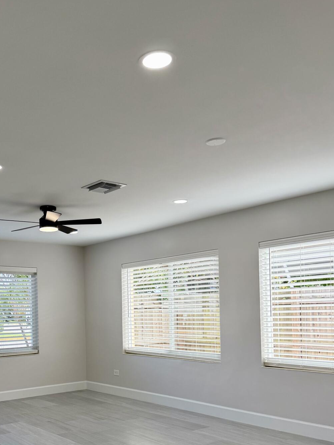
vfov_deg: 50.1
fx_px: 463
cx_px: 93
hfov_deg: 38.8
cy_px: 309
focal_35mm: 36
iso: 100
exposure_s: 1/443
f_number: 1.78
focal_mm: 6.76
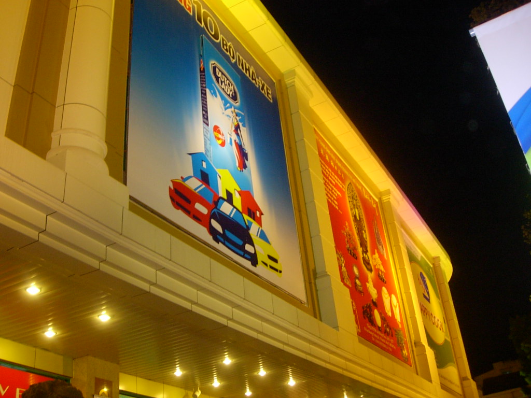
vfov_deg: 37.7
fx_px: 583
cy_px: 199
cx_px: 266
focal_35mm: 38
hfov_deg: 49.0
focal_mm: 7.8
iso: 200
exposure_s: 1/34.8
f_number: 2.8
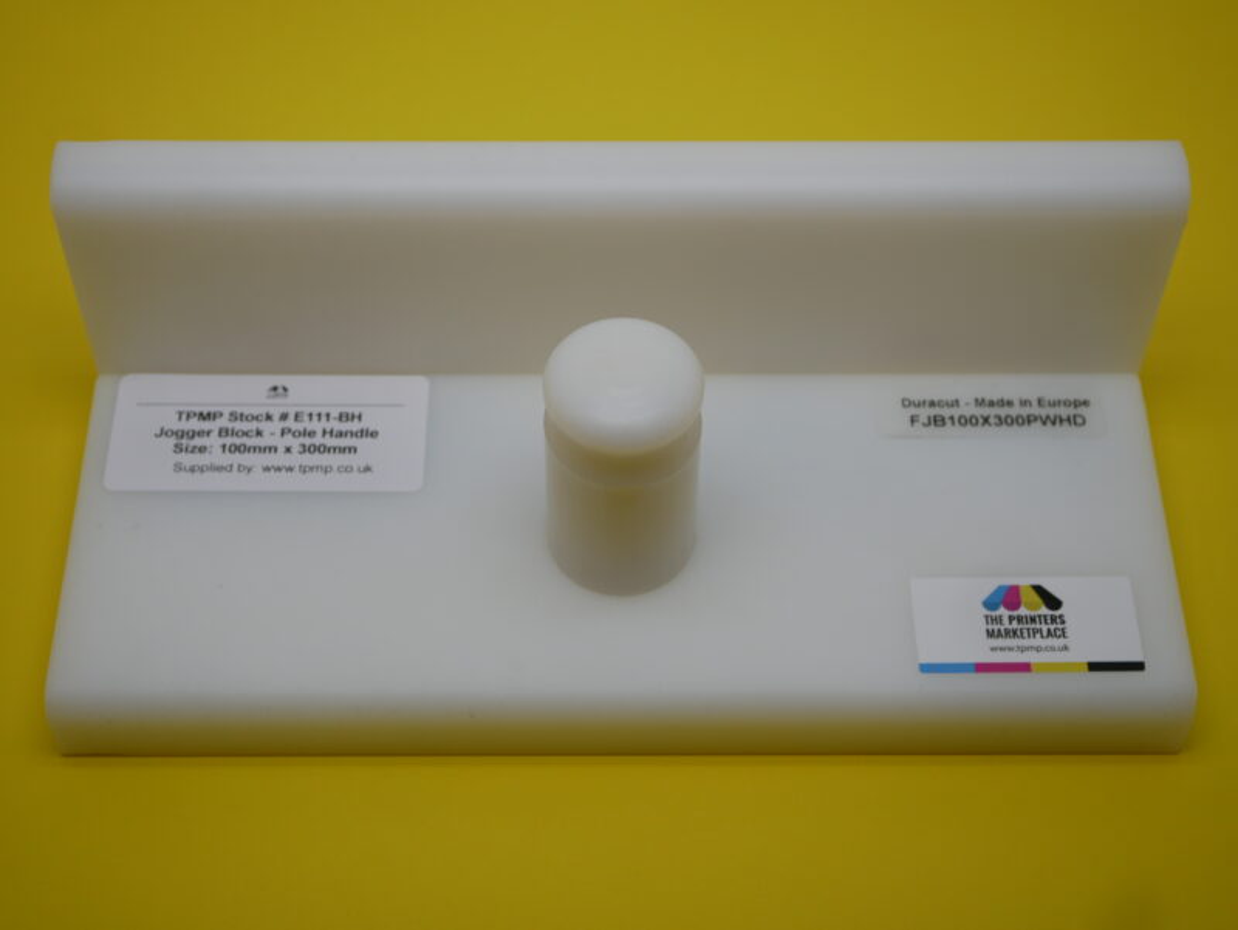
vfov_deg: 24.4
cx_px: 619
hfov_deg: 32.2
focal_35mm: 60
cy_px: 465
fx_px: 2147
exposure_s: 1/200
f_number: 4
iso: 200
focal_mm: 30
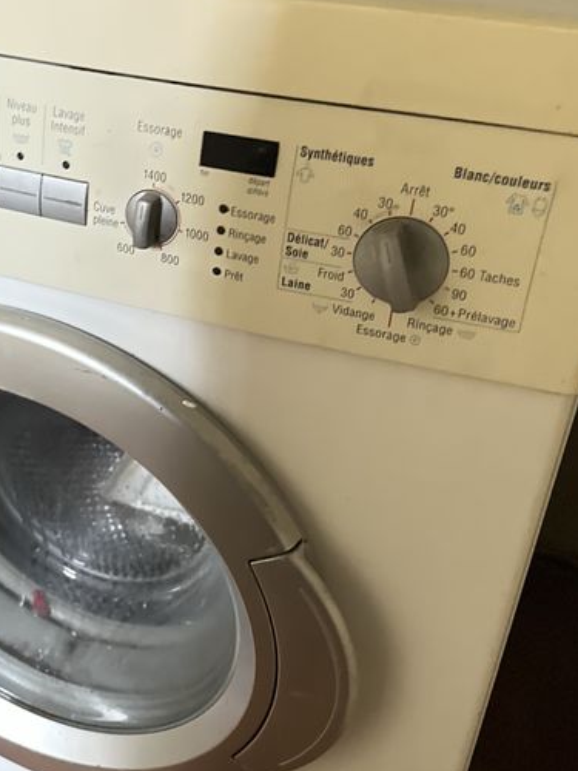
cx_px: 91
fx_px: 1069
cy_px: 389
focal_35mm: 48
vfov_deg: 39.7
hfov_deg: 29.4
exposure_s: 1/22
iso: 2000
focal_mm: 6.86
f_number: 1.78
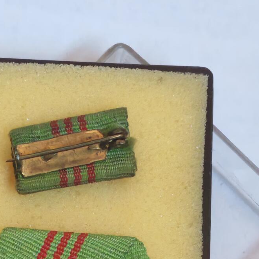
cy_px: 332
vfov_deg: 10.4
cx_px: 67
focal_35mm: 164
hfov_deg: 10.6
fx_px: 1388
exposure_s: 1/33
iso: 800
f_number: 1.95
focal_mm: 5.52
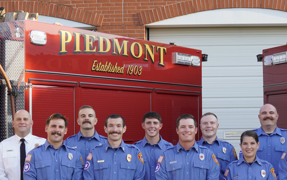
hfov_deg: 22.0
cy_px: 160
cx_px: 238
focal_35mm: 93
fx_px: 727
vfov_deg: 13.9
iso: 200
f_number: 8
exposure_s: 1/100
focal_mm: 30
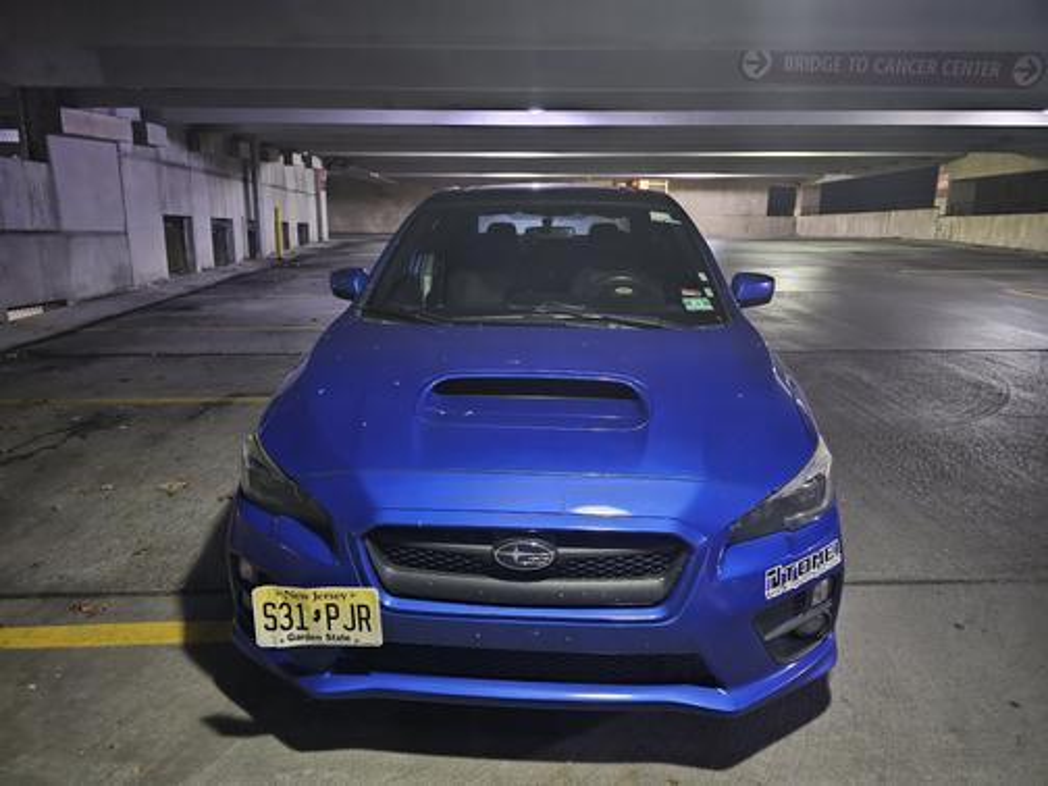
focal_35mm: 23
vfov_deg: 58.9
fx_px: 696
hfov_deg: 73.9
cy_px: 393
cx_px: 524
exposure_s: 1/15
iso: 1250
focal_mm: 6.3
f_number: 1.7
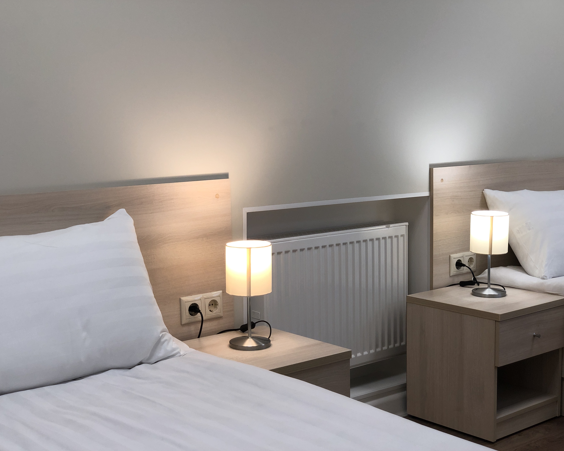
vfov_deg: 27.6
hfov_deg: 34.1
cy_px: 226
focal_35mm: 55
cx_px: 277
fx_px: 918
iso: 32
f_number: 2.4
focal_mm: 6
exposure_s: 1/50
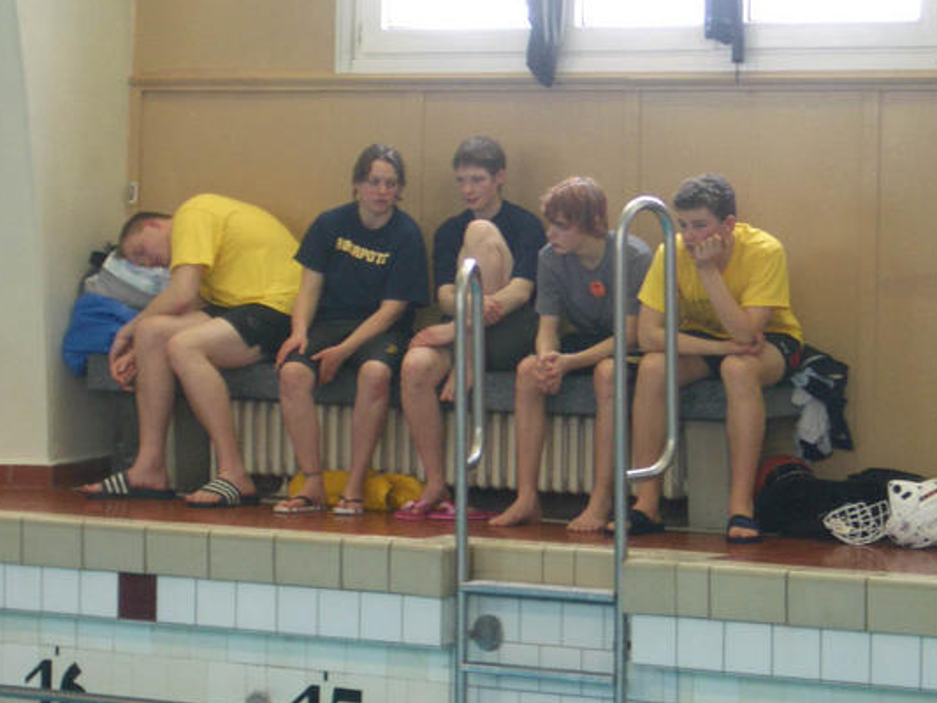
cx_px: 454
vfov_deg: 11.8
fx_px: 3411
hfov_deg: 15.6
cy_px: 383
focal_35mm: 126
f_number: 4.8
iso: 100
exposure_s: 1/8
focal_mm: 17.4
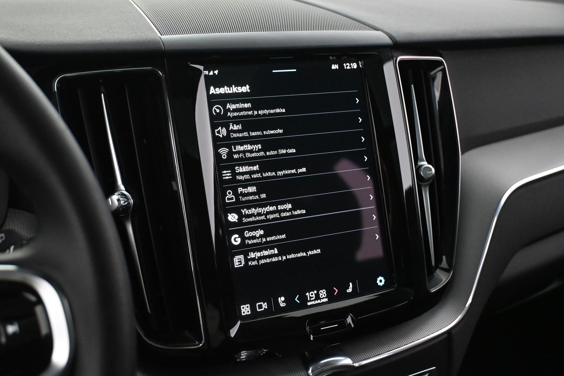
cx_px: 282
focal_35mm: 46
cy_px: 188
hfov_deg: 43.0
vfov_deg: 29.4
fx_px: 717
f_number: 4.8
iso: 8000
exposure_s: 1/60
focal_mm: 30.5
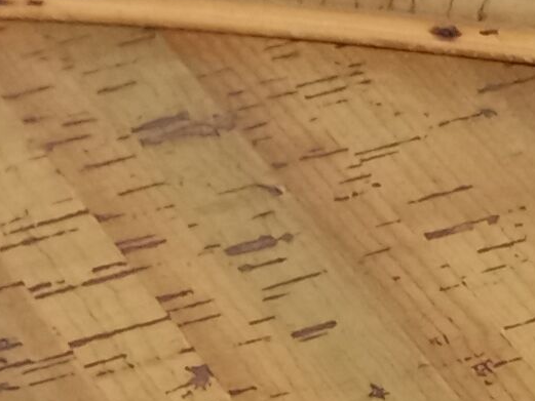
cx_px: 894
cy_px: 1050
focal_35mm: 192
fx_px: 2968
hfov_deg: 9.9
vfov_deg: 7.2
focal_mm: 4.65
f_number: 1.8
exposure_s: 1/50
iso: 200
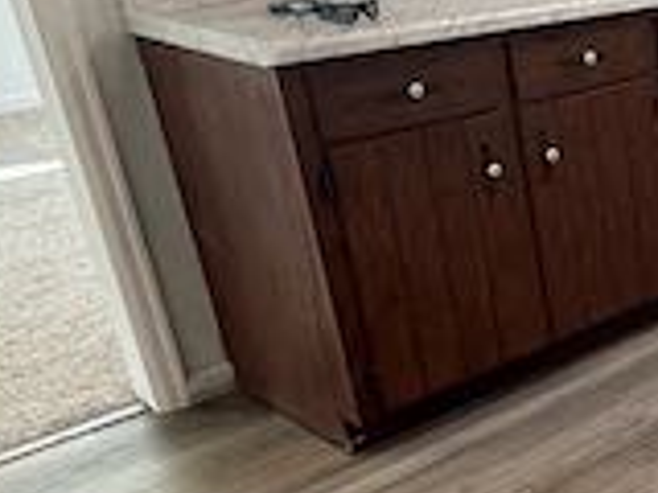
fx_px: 1064
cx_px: 991
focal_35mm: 56
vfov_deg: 26.1
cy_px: 230
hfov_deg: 25.6
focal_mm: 2.22
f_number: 2.2
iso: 320
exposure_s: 1/120
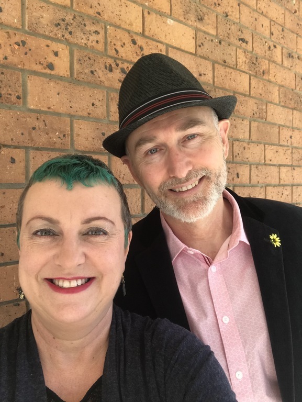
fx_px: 372
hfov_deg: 44.2
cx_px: 151
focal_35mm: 32
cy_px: 201
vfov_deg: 56.8
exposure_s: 1/106
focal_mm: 2.87
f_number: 2.2
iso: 25
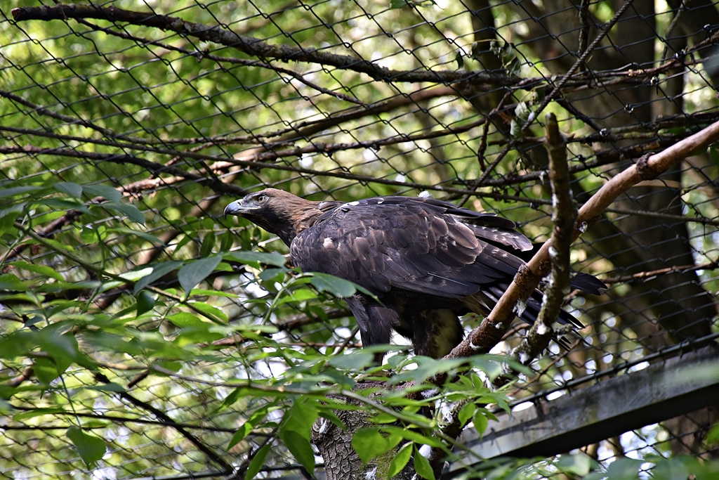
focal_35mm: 210
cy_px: 240
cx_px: 360
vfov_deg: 6.5
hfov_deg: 9.8
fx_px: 4194
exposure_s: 1/250
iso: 720
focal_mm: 140
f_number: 5.6
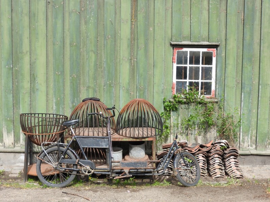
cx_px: 135
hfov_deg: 34.9
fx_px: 429
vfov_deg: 26.6
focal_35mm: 55
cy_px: 101
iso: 100
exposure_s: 1/320
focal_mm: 9.9
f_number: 4
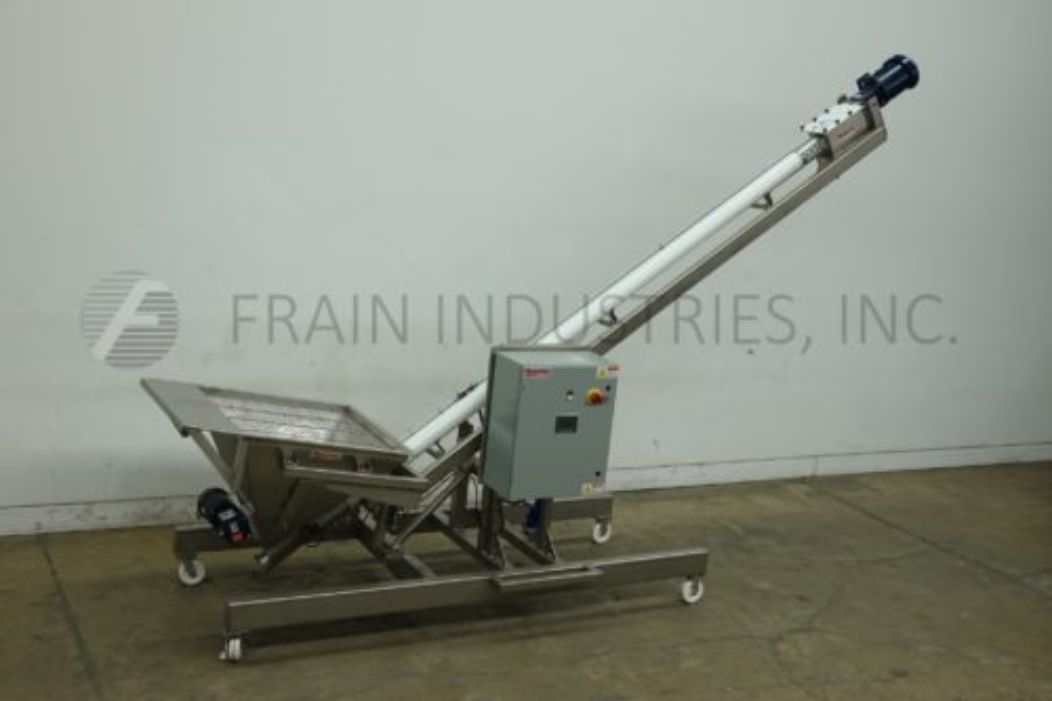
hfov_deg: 47.4
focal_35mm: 41
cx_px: 526
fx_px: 1198
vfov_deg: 32.6
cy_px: 350
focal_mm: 15.28
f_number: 4
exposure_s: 1/50
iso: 125
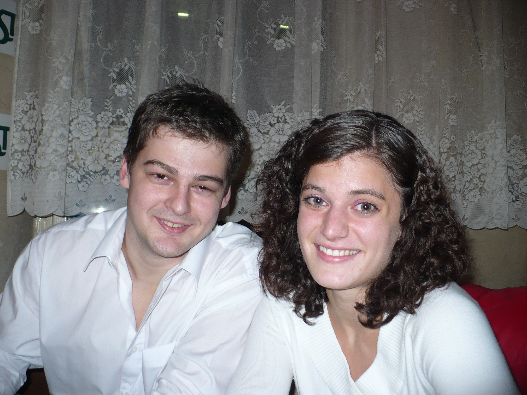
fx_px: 563
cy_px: 198
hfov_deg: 50.1
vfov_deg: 38.7
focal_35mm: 37
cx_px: 264
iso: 100
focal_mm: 6.1
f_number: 2.8
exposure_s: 1/30
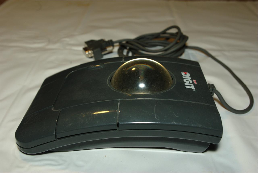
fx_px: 330
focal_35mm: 46
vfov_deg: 29.4
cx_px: 129
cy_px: 86
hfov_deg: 42.7
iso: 800
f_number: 9.5
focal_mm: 30.63
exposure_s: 1/45
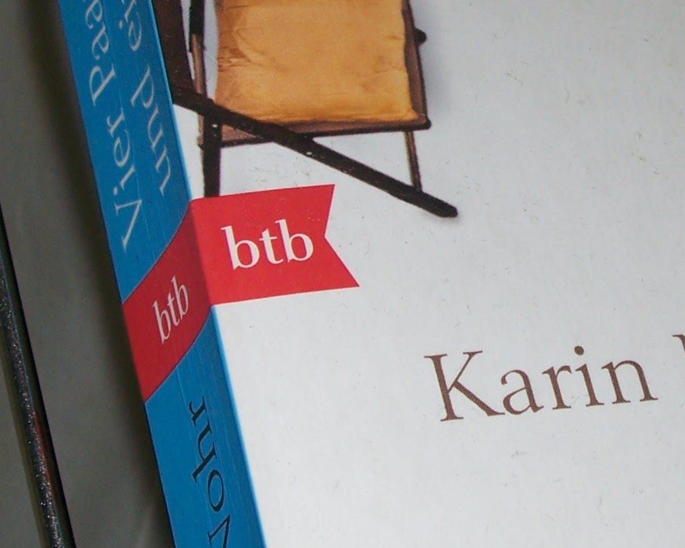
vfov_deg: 14.1
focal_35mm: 109
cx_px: 573
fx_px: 2209
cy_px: 286
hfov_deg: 17.4
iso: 80
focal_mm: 7
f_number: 2.8
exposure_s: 1/60
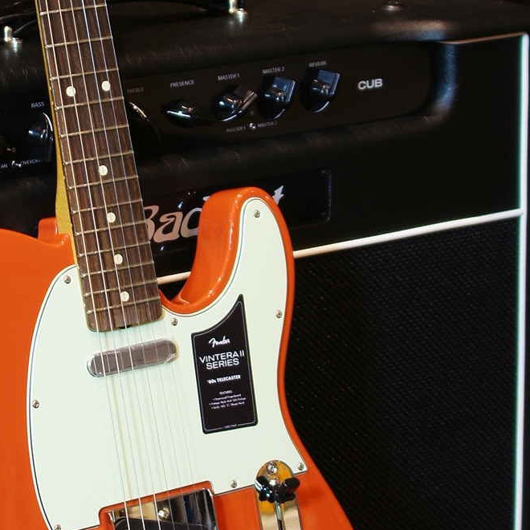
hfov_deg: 11.3
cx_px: 112
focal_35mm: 154
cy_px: 96
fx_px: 2676
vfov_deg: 11.3
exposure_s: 1/6
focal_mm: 35
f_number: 4.5
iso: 100
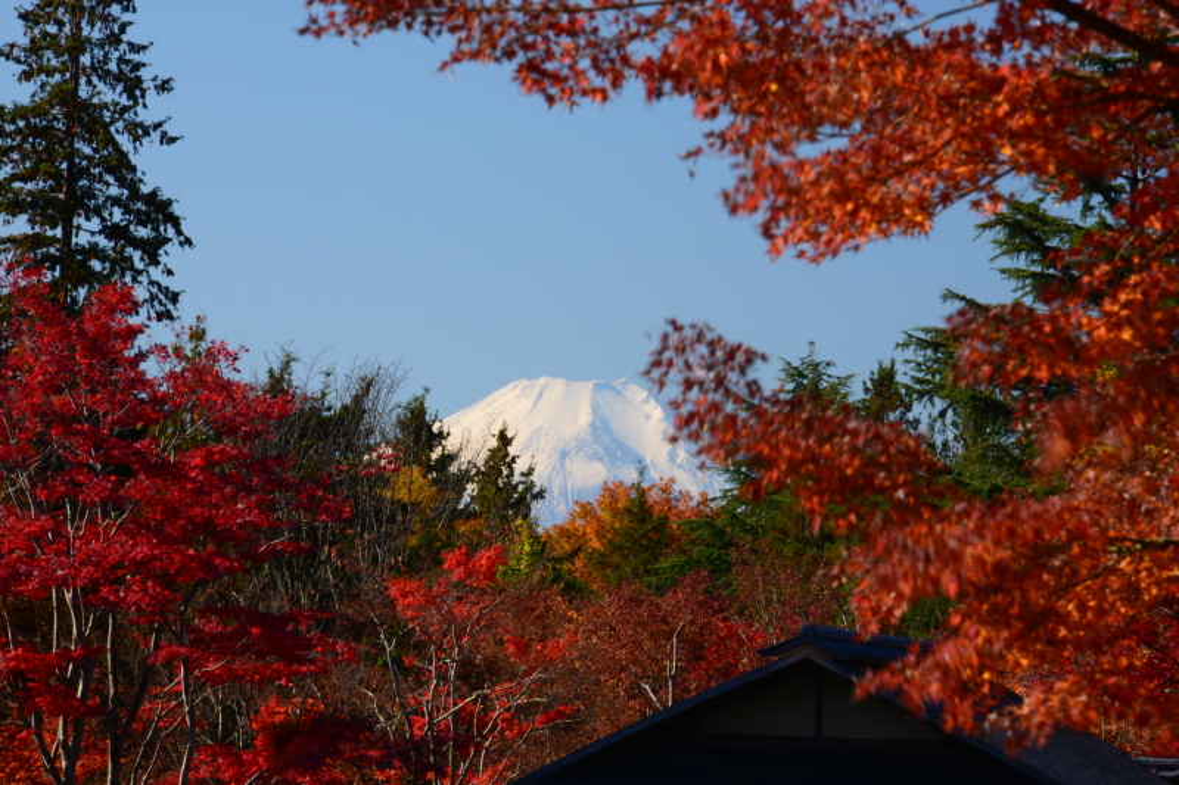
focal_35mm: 300
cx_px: 590
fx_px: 9822
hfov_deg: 6.9
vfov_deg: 4.6
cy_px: 392
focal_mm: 300
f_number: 32
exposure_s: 1/4
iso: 100
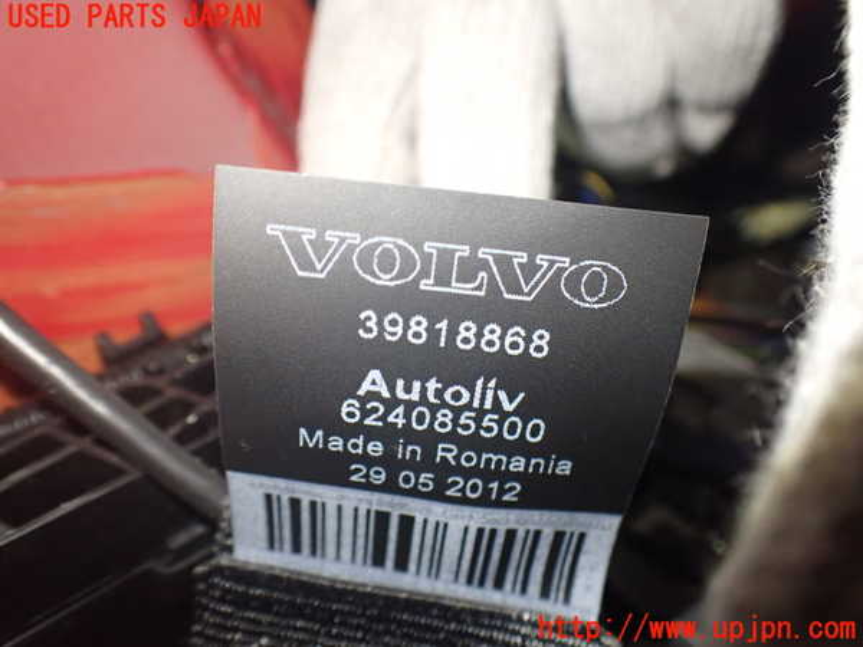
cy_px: 324
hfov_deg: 60.0
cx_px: 432
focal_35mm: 30
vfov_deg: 46.8
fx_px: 748
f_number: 2.3
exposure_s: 1/100
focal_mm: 5.4
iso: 800
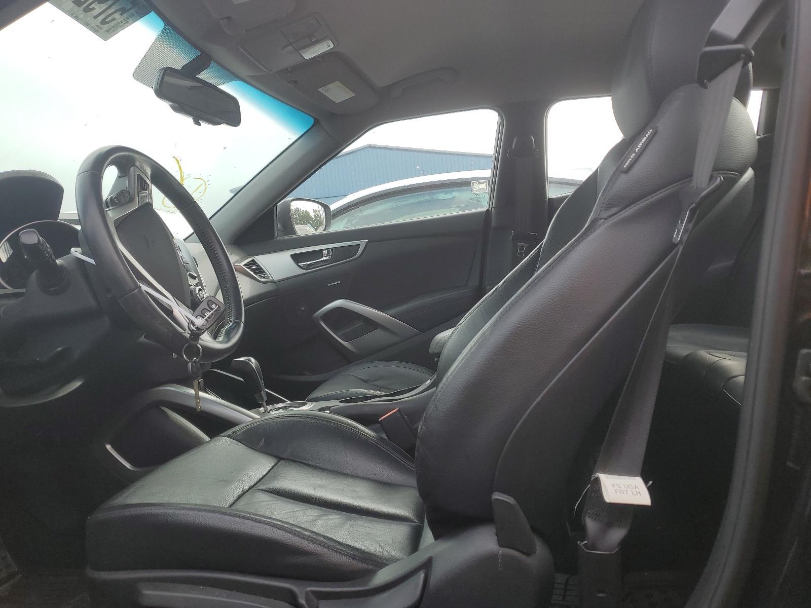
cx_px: 406
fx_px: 609
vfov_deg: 53.1
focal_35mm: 26
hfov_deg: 67.3
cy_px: 304
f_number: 1.5
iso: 50
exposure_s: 1/526
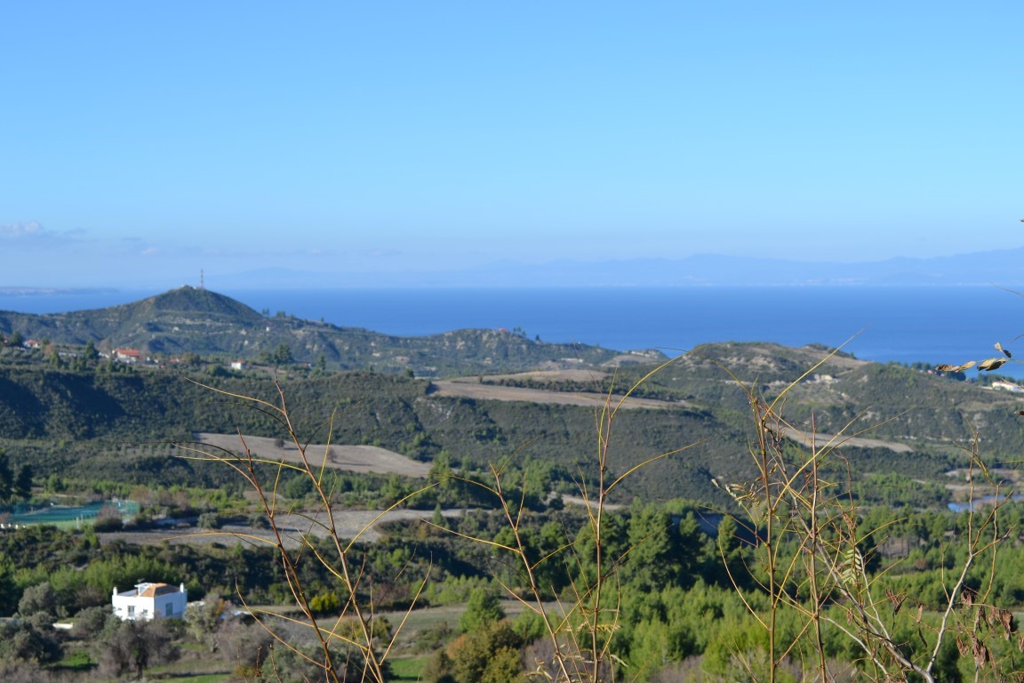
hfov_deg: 31.9
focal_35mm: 63
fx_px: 1792
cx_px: 512
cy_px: 342
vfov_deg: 21.6
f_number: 8
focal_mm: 42
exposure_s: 1/250
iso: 100
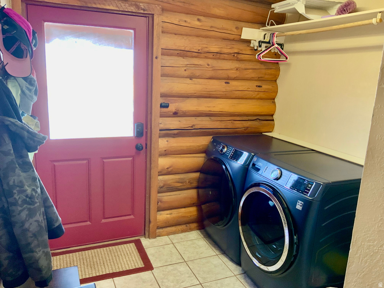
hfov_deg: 61.7
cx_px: 192
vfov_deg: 48.2
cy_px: 144
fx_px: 322
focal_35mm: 29
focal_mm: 3
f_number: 1.8
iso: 100
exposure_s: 1/60
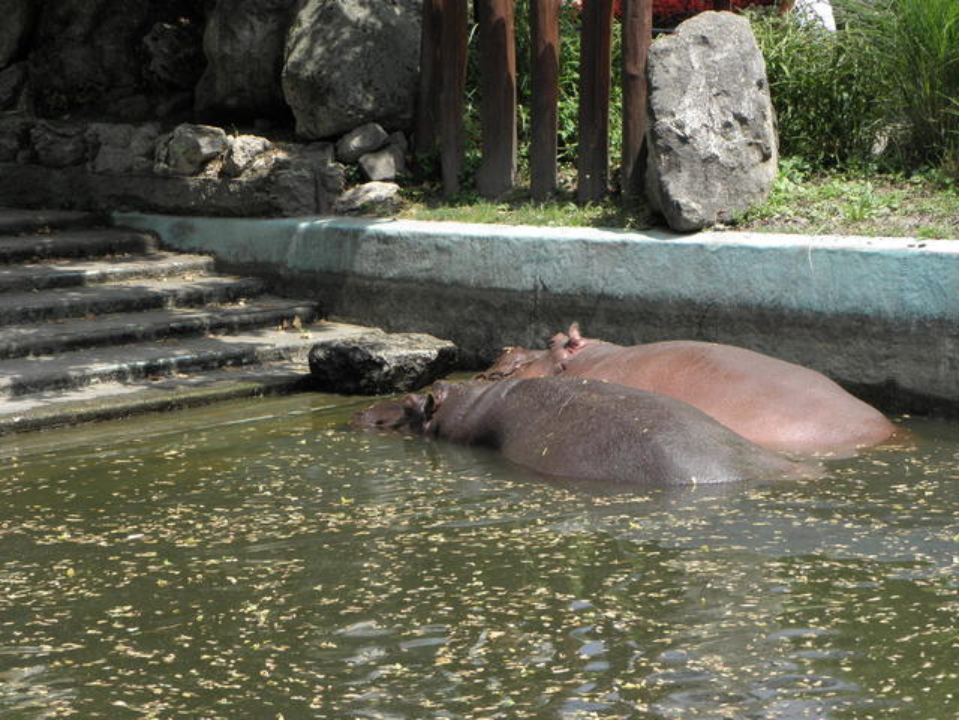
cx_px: 480
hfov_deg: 17.9
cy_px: 360
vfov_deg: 13.5
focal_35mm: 110
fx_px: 3047
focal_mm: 19.73
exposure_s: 1/200
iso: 64
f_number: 4.5
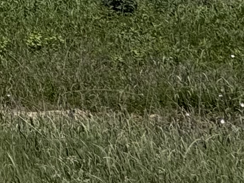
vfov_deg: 12.2
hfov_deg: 12.1
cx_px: -446
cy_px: -236
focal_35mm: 100
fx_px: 705
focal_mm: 2.22
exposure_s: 1/2985
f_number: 2.2
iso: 50
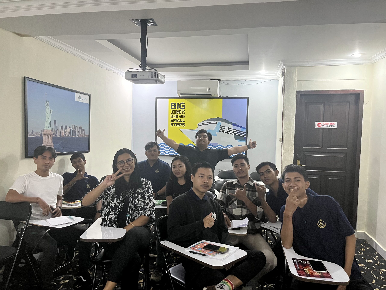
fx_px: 290
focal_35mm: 26
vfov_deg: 53.1
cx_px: 193
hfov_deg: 67.3
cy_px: 145
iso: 500
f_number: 1.6
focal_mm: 5.1
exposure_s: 1/50
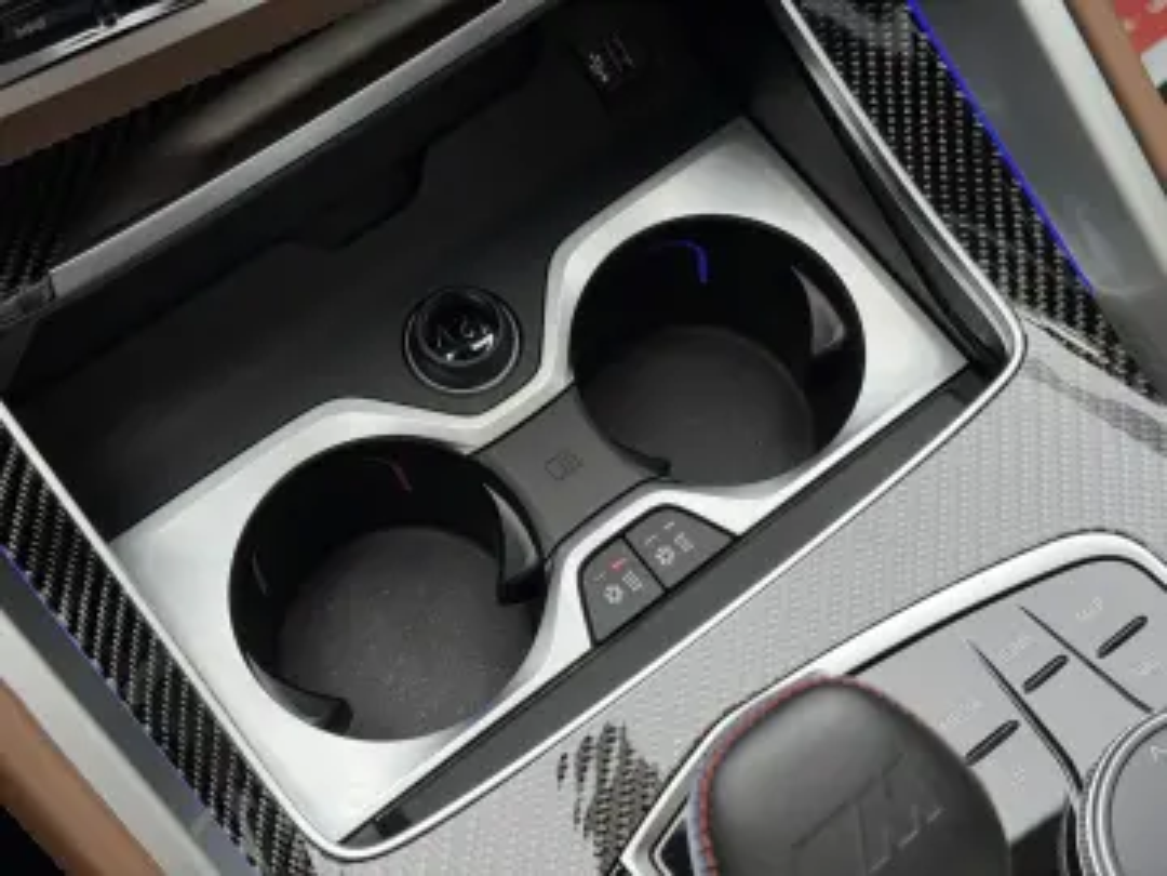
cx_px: 584
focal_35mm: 48
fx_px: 1618
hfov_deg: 39.7
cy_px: 438
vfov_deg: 30.3
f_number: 1.78
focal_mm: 6.76
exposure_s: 1/175
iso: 50
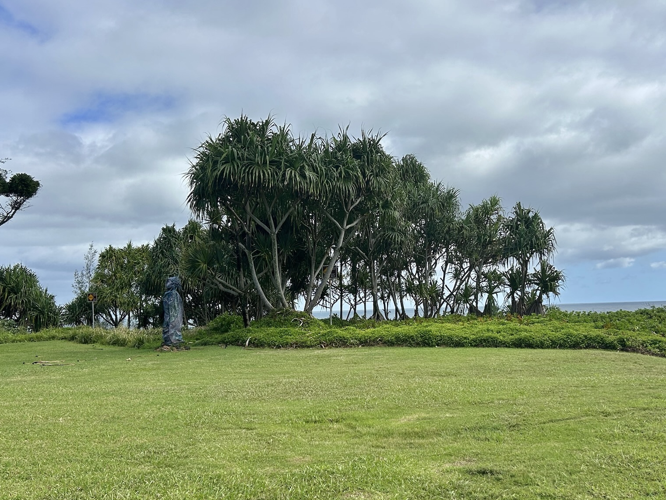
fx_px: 673
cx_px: 382
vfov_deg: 40.6
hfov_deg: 52.4
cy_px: 287
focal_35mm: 35
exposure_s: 1/5587
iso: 50
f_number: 1.5
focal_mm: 5.7
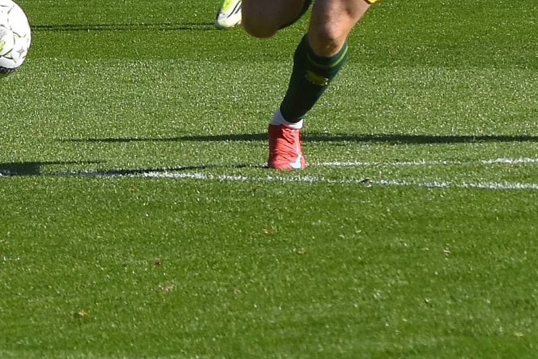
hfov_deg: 7.2
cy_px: -43
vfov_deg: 4.8
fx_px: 4260
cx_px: -92
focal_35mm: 285
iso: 200
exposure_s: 1/1000
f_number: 5
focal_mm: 80
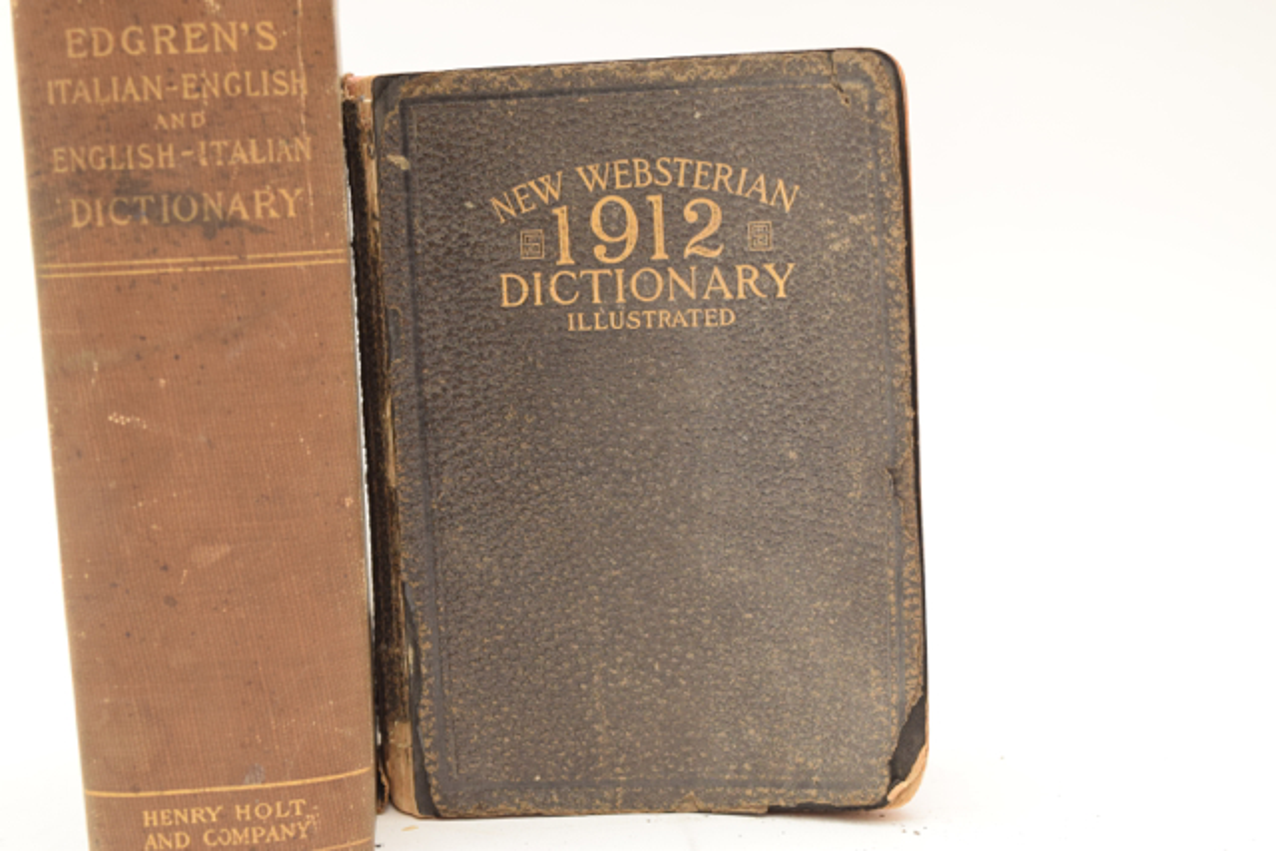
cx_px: 638
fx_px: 2127
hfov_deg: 33.4
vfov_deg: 22.6
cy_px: 426
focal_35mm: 60
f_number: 6.3
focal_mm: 40
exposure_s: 1/125
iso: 800
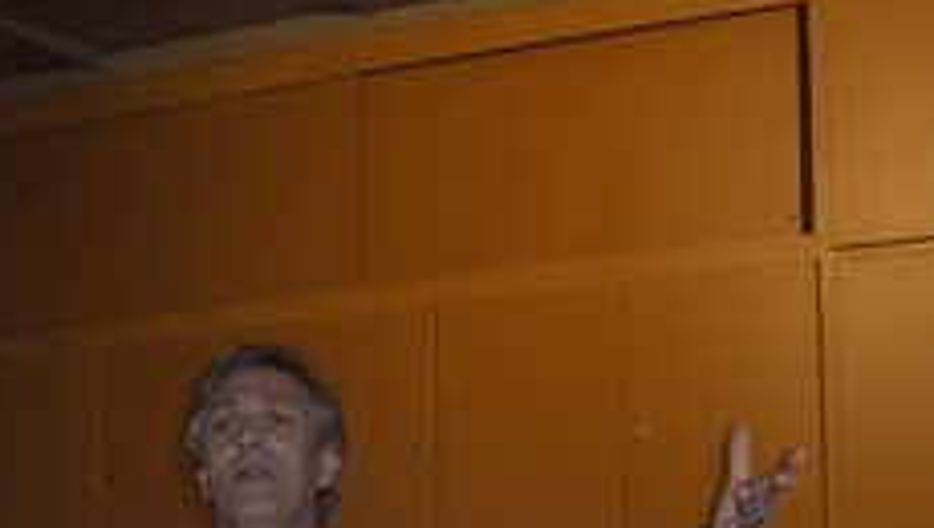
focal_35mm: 105
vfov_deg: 11.2
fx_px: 2603
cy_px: 772
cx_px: 390
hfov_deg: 20.3
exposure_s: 1/50
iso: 100
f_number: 2.8
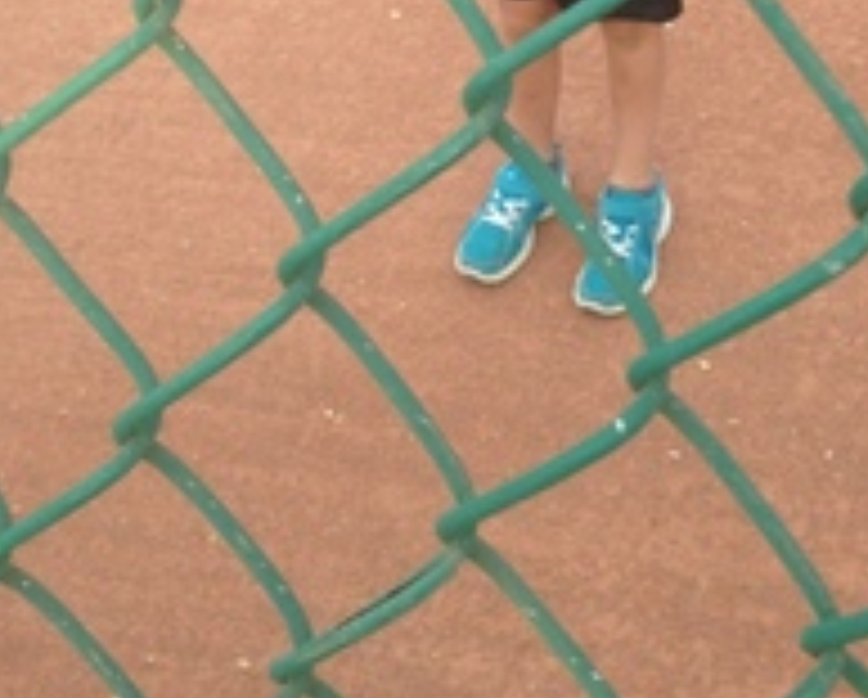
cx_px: 558
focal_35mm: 80
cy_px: -86
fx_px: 2058
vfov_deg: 18.4
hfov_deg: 23.7
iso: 64
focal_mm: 4.12
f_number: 2.4
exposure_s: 1/120
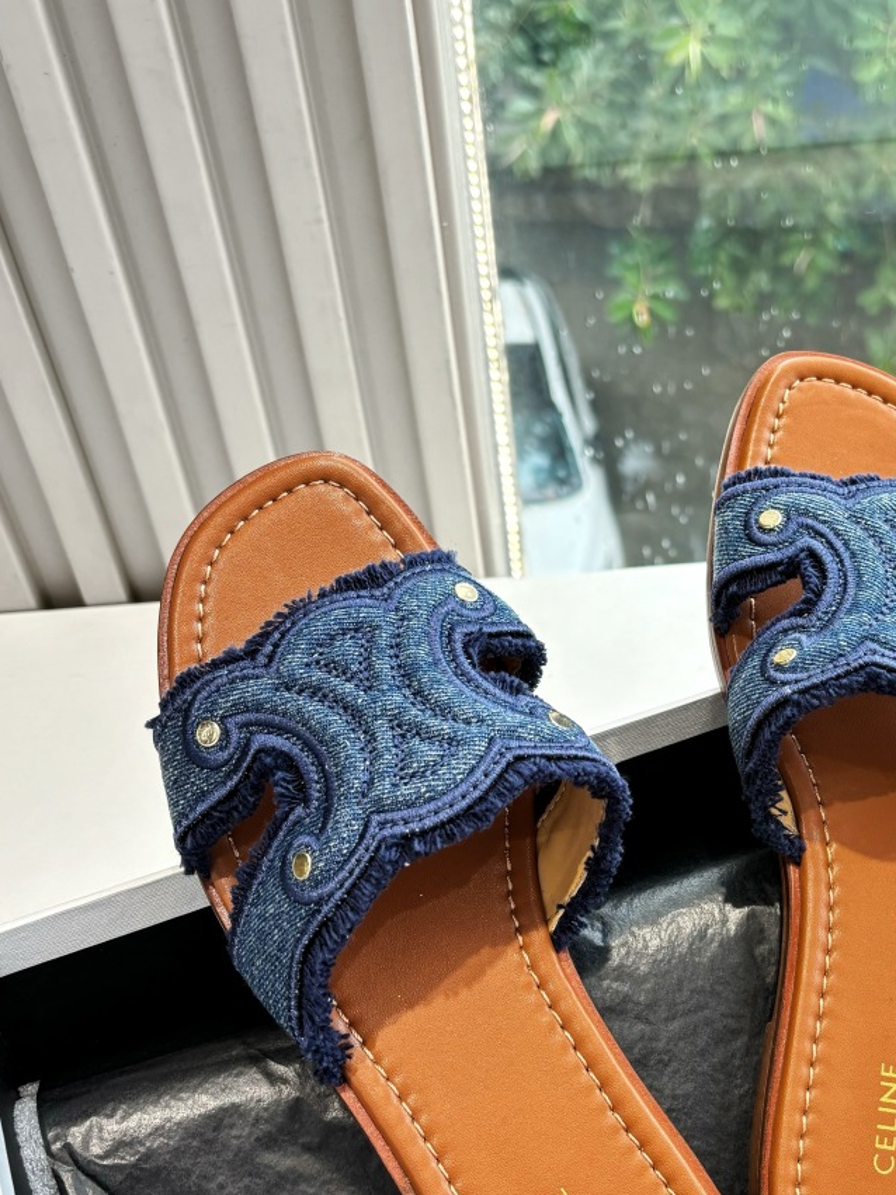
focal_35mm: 44
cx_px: 699
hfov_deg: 32.1
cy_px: 736
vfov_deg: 42.7
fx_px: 1519
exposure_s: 1/121
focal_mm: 5.96
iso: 80
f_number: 1.6
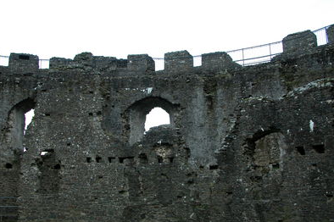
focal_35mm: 37
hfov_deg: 51.9
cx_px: 165
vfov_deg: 35.9
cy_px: 120
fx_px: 343
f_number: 4
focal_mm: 8.9
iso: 100
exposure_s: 1/123
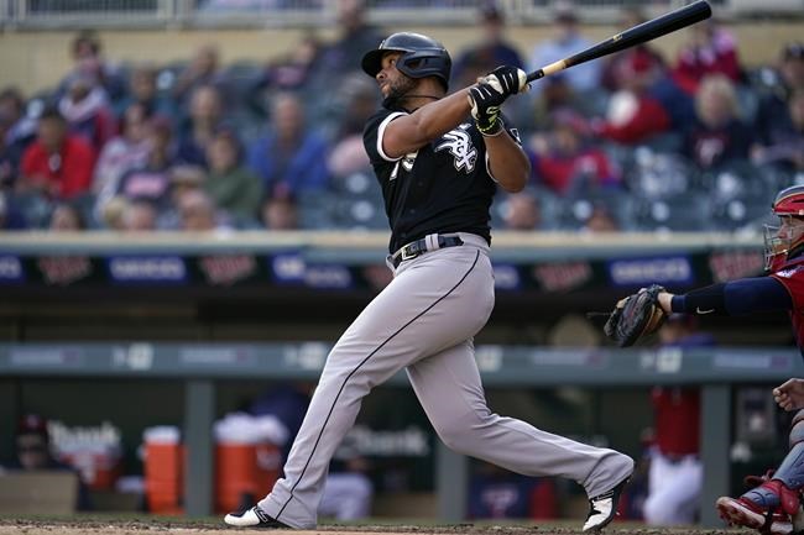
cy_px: 268
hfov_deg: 5.2
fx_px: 8931
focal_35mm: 400
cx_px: 402
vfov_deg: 3.4
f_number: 2.8
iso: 800
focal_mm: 400
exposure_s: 1/3200
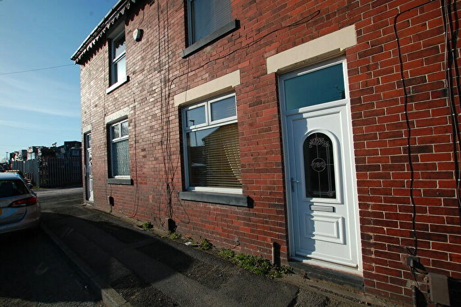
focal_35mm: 15
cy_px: 154
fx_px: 192
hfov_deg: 100.4
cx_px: 230
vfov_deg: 77.3
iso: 200
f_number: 9
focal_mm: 10
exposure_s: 1/320
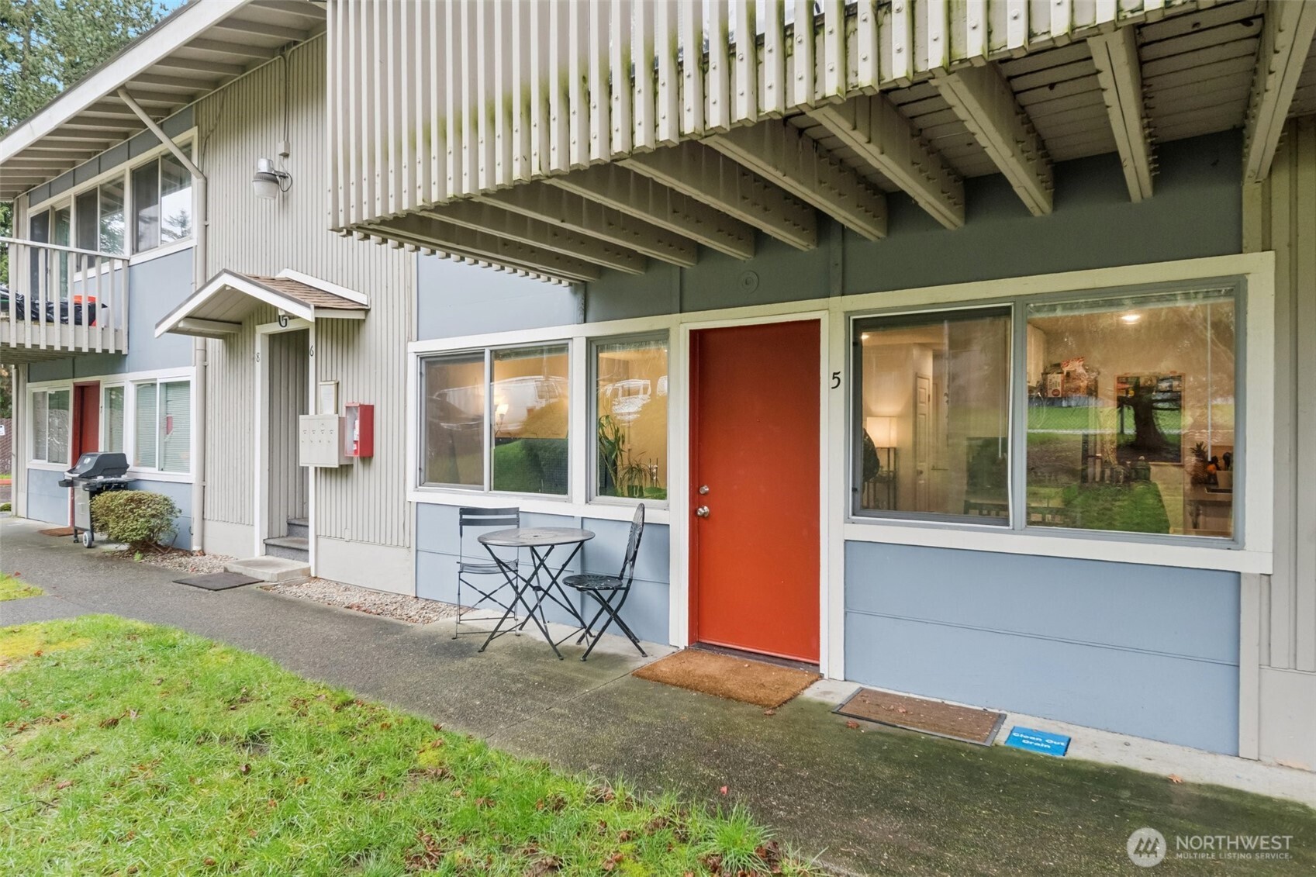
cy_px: 438
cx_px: 658
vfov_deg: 56.1
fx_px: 822
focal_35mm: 22
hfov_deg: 77.3
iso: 640
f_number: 9
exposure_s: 1/30
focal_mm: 15
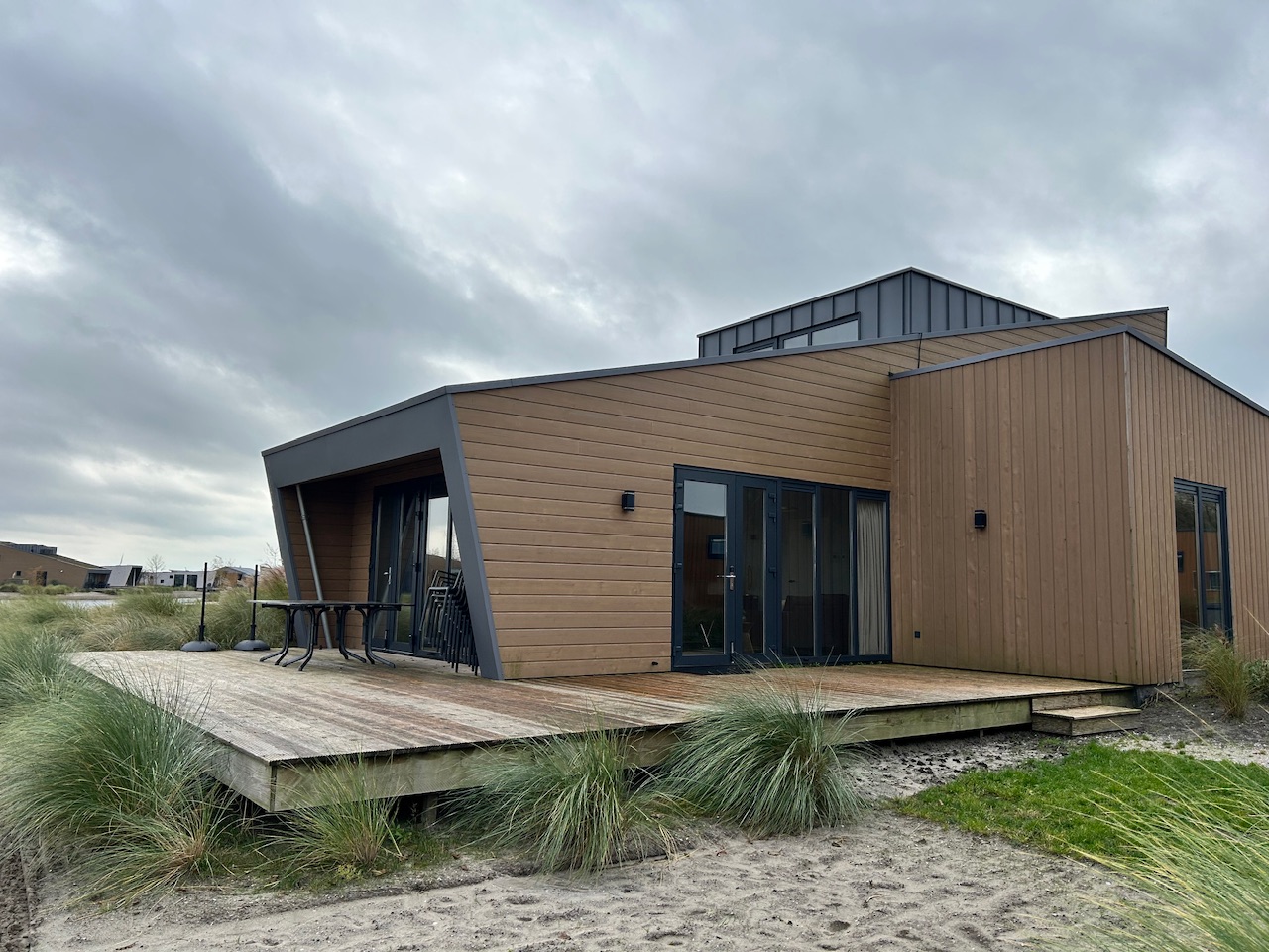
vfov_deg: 53.1
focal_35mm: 26
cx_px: 634
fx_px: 953
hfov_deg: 67.3
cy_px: 476
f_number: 1.5
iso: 50
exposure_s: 1/2841
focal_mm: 5.7
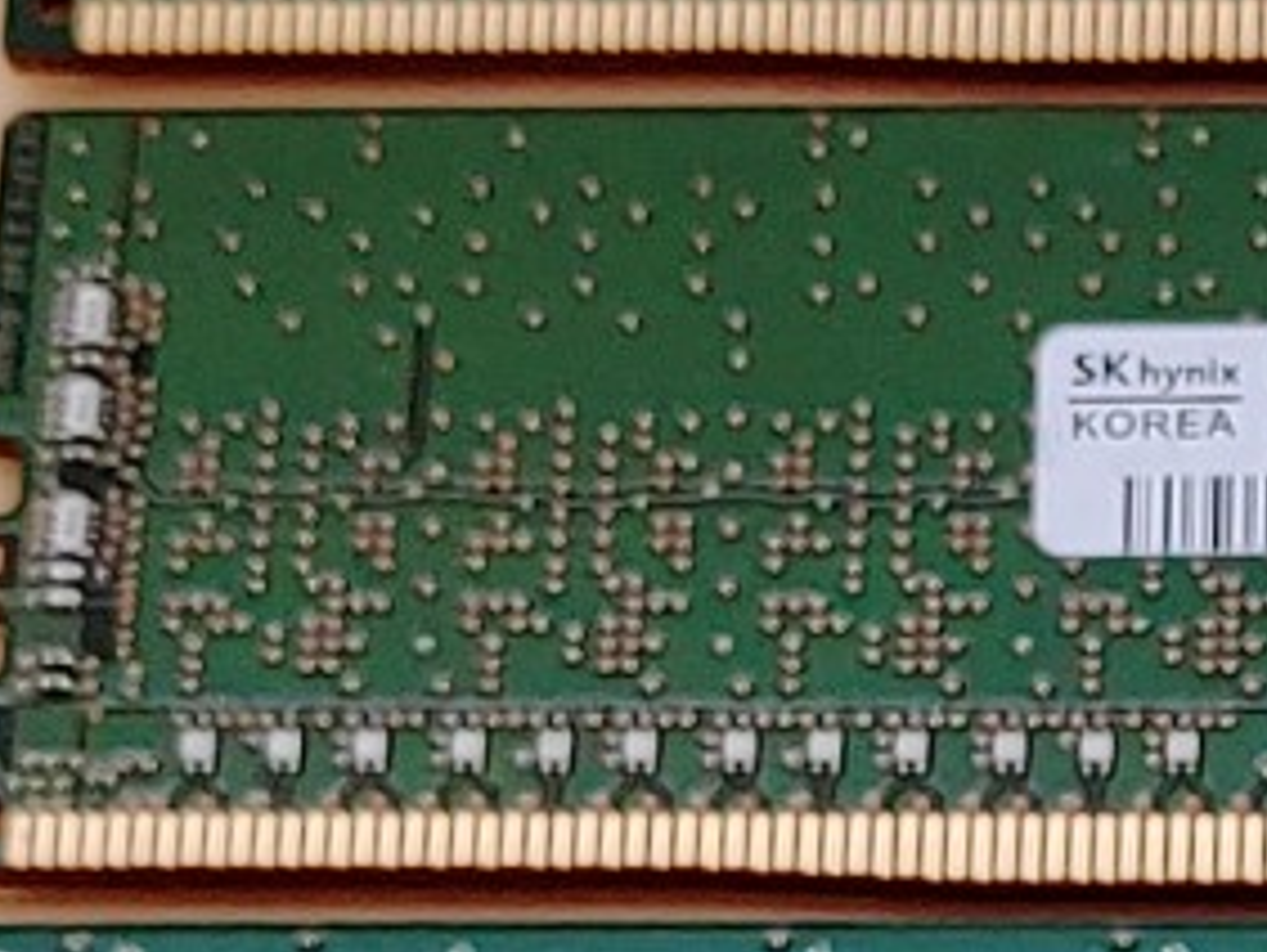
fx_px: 7656
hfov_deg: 9.2
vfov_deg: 7.0
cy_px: 1599
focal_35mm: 209
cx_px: 1820
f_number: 1.8
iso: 50
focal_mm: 4.36
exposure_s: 1/120
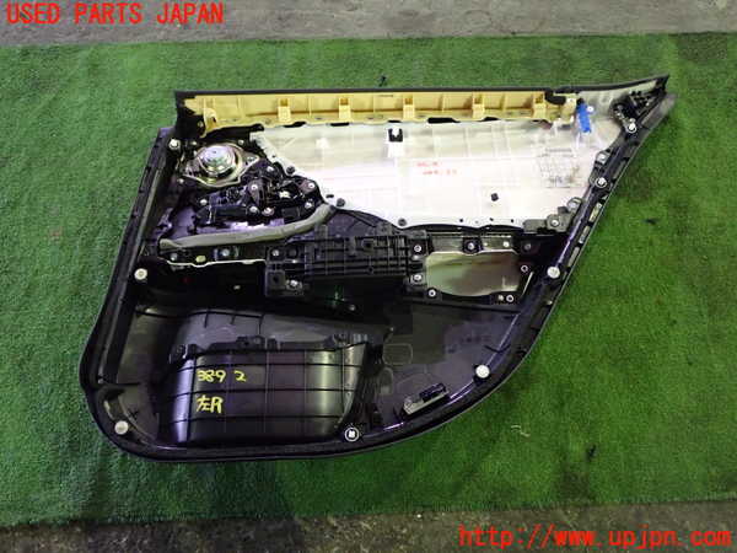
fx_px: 681
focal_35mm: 32
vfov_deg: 44.2
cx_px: 368
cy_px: 276
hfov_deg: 56.8
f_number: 2.4
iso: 800
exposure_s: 1/15
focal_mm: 5.79
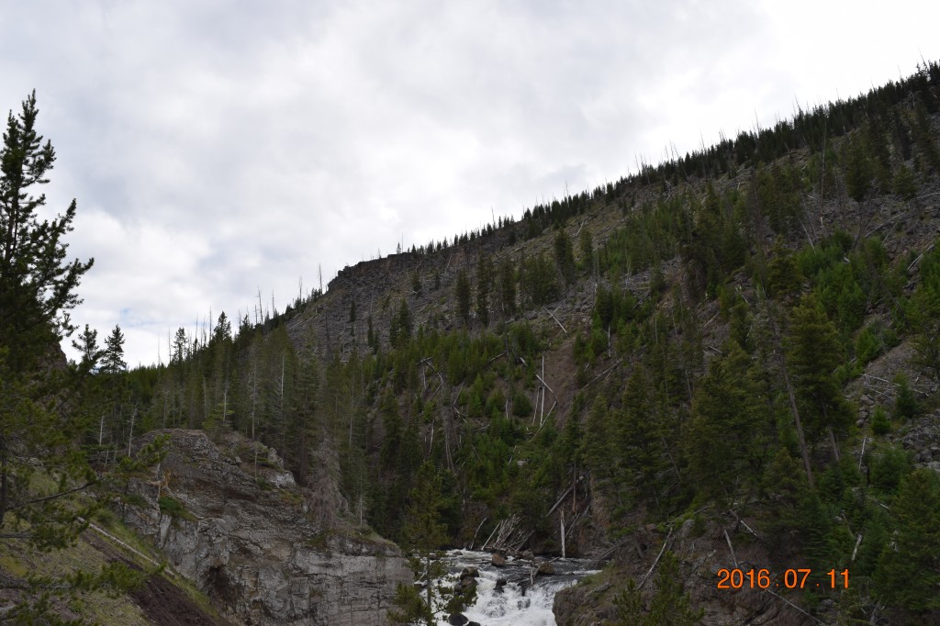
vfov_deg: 47.9
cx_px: 470
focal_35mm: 27
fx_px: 705
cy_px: 313
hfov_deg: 67.4
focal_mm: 18
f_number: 8
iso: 200
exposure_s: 1/250
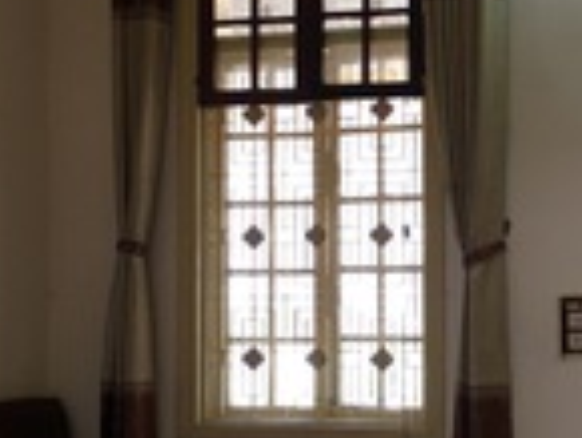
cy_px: 281
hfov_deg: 23.5
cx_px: 558
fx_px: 1346
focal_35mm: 80
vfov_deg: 18.4
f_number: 2.2
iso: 50
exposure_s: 1/33
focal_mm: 4.15
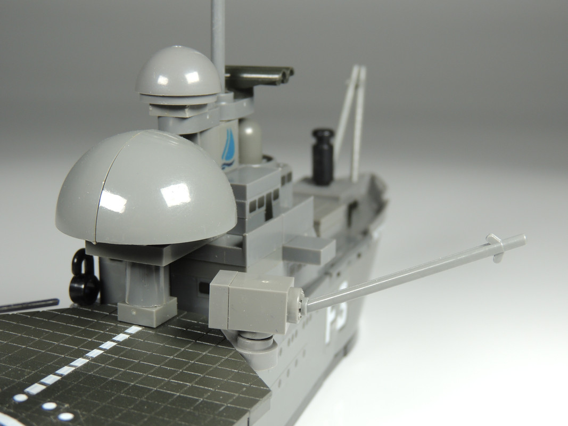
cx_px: 284
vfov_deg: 24.4
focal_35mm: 60
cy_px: 213
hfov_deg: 32.2
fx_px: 984
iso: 100
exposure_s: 1/20
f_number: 4.2
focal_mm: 10.7
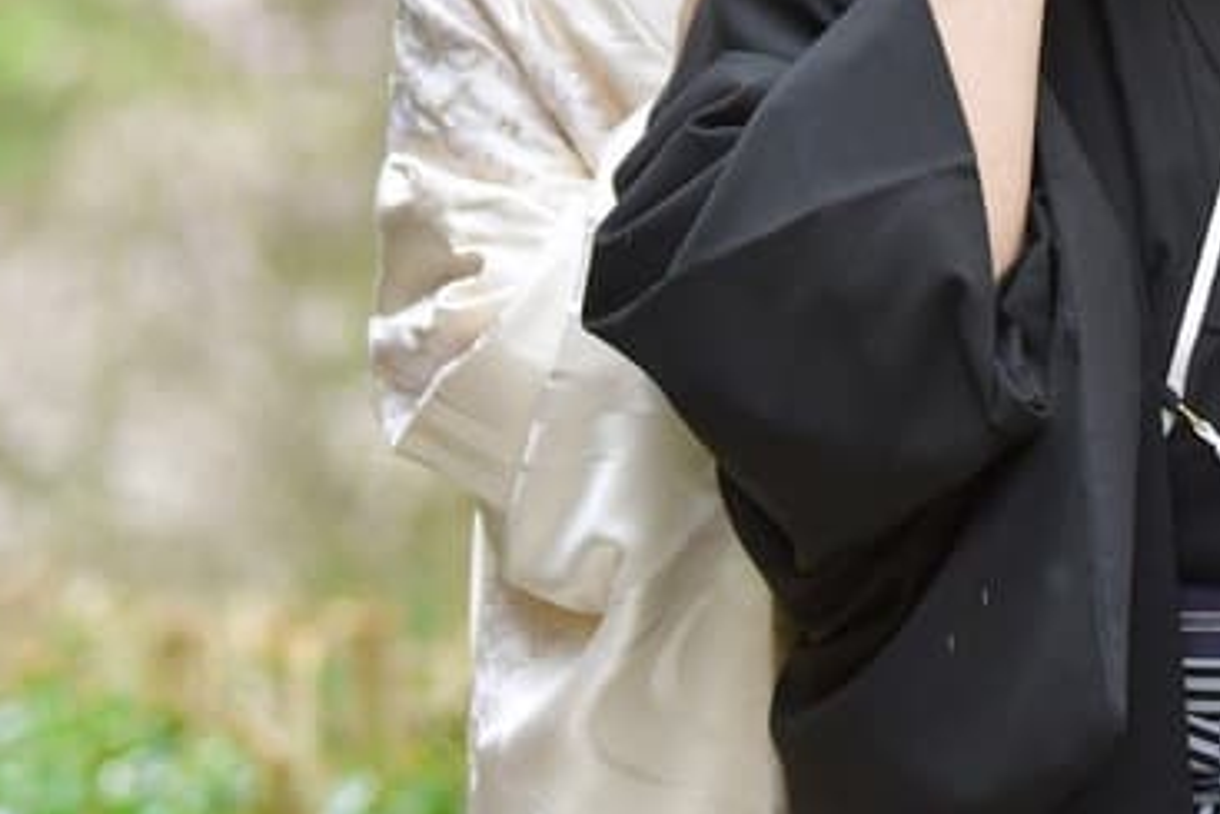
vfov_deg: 2.6
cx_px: 1672
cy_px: -669
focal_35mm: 529
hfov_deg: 3.9
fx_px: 17933
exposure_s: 1/640
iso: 1000
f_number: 4
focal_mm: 135
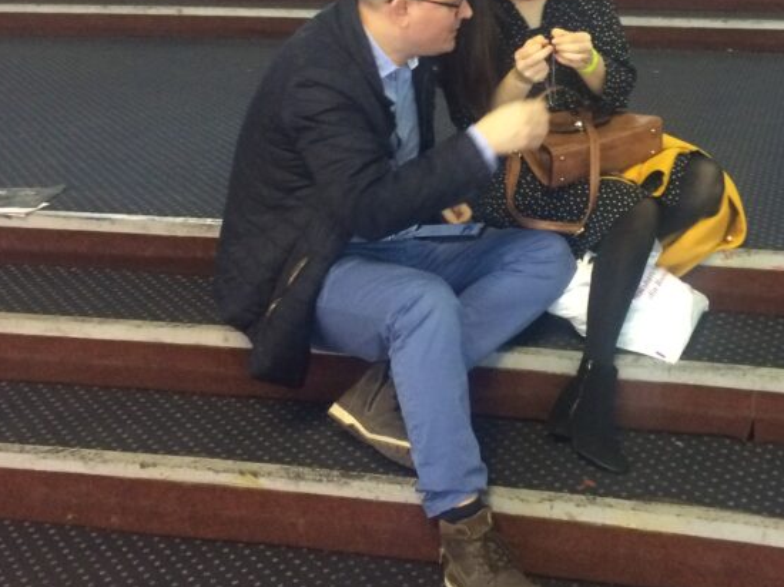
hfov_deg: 35.0
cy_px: 229
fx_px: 1222
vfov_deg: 26.9
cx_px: 556
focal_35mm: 54
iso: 320
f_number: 2.2
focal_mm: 4.15
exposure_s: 1/33
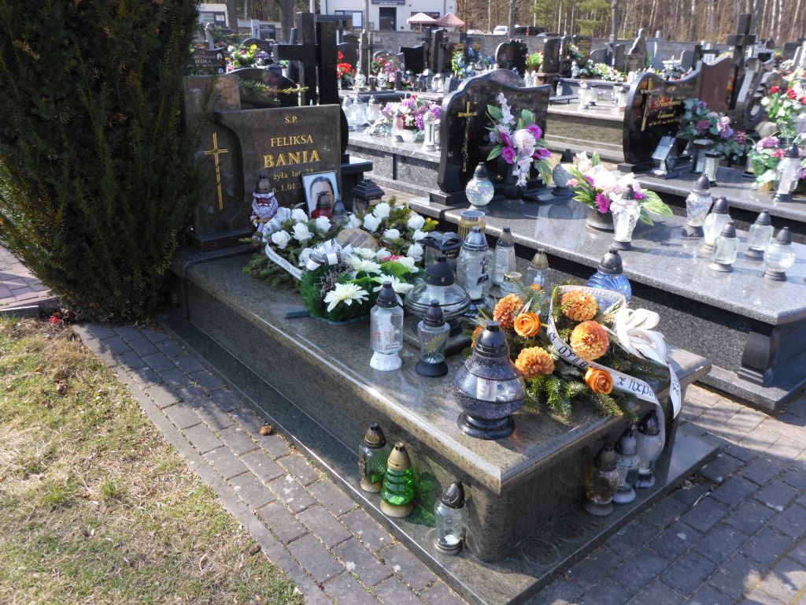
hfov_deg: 63.4
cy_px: 302
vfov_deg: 49.7
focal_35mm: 28
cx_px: 403
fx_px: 652
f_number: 3.3
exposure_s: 1/250
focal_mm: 4.9
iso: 80
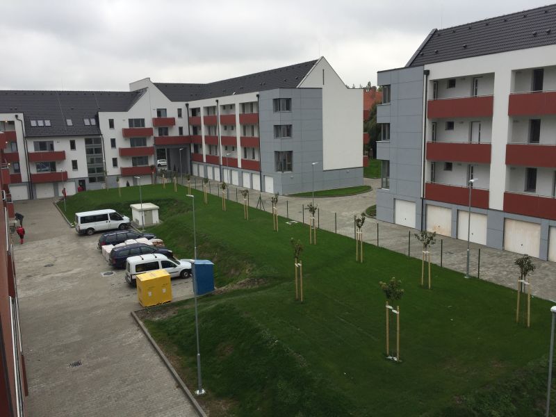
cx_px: 278
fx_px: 466
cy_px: 208
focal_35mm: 29
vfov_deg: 48.2
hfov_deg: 61.7
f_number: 2.2
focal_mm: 4.15
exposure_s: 1/1068
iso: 32
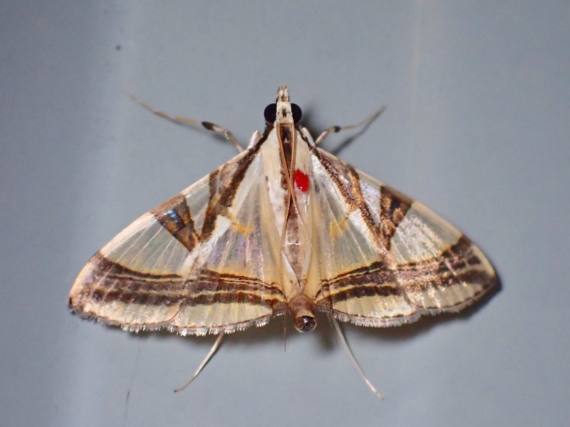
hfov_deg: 19.6
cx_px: 285
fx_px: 1647
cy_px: 214
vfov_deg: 14.8
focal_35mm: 100
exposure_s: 1/100
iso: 800
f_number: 14
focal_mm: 18
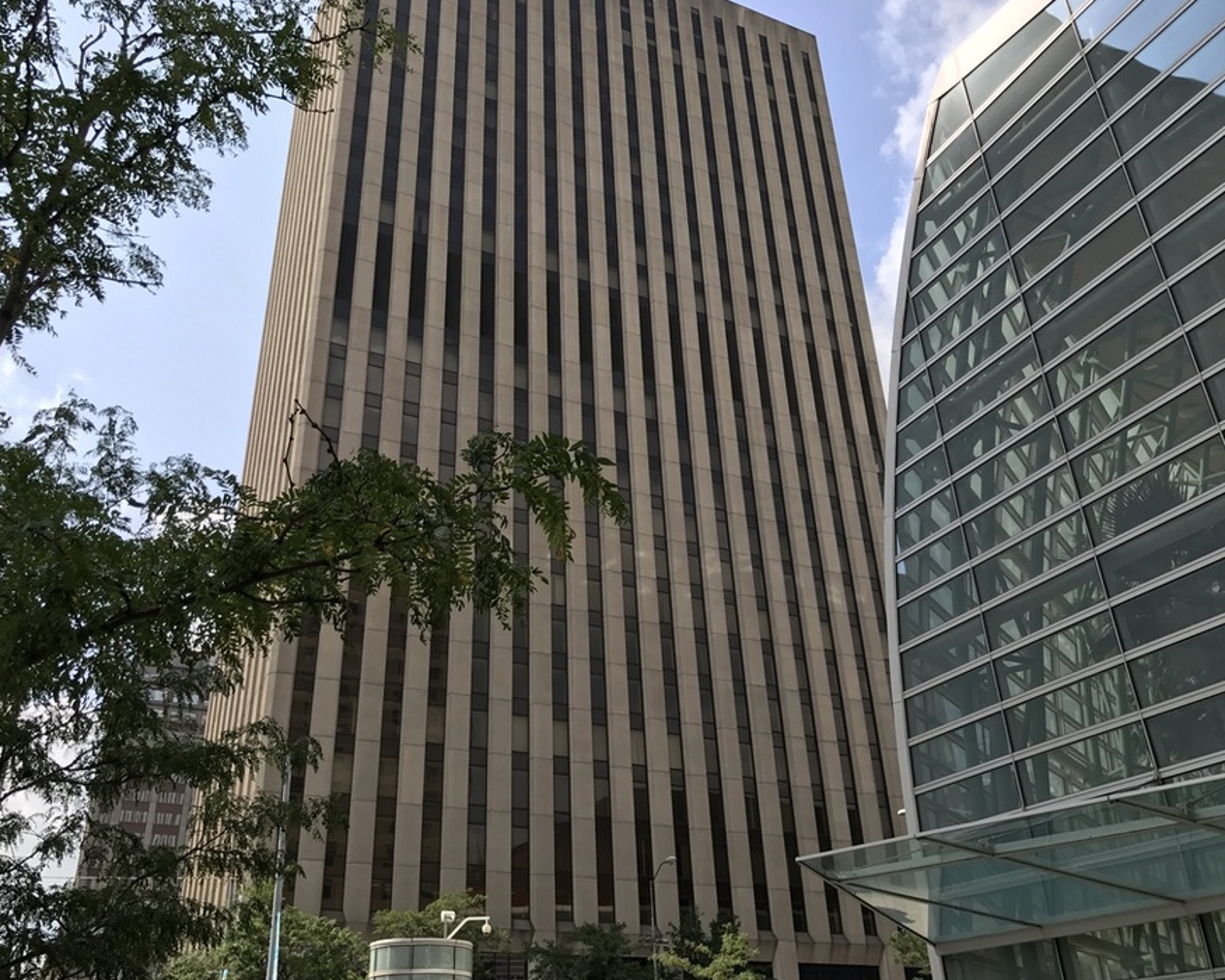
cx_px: 556
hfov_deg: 58.7
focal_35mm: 30
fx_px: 1088
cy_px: 498
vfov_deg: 48.5
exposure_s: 1/1808
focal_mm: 3.99
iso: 20
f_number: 1.8
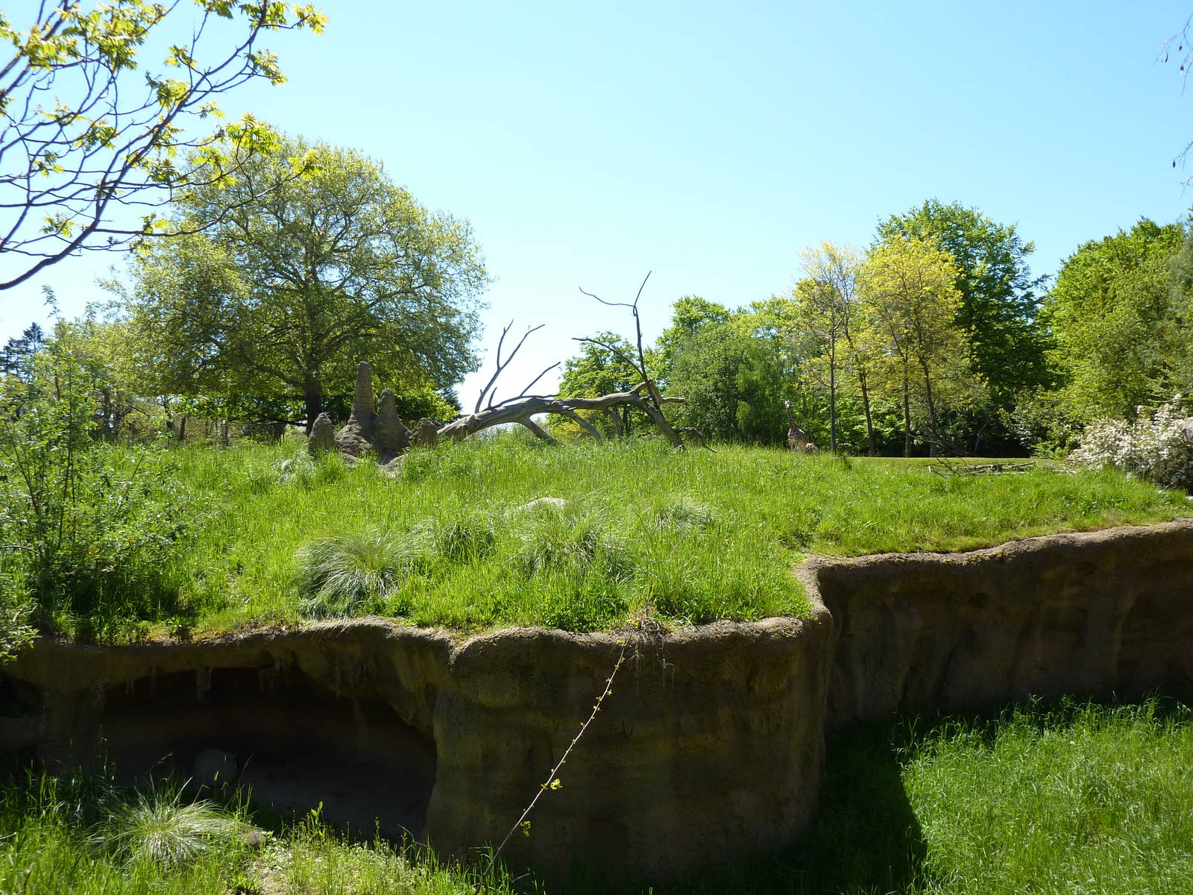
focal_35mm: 27
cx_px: 596
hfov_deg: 65.3
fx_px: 931
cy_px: 448
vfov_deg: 51.4
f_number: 3.3
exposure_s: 1/500
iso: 100
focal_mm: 4.4
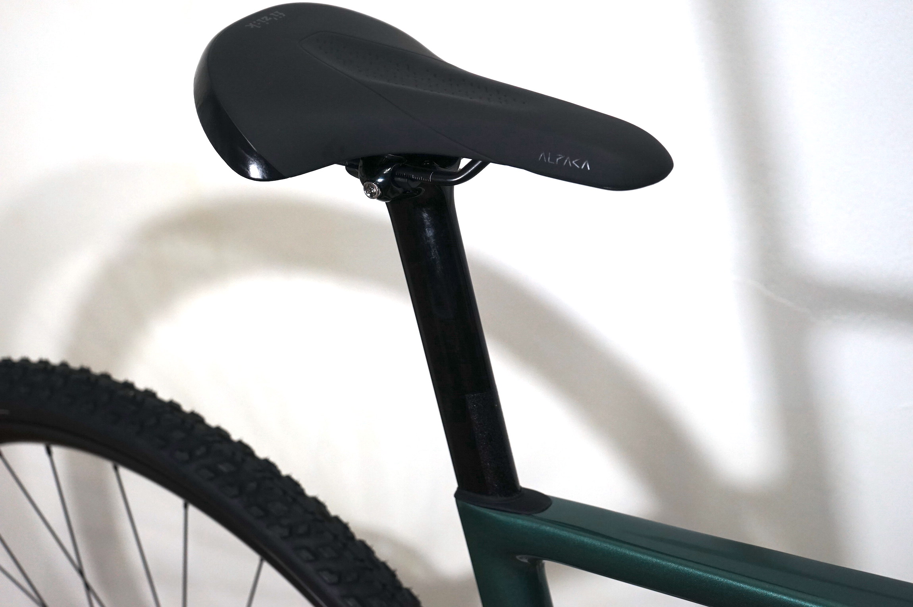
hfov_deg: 34.5
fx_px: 1470
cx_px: 456
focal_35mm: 58
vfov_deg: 23.3
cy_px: 304
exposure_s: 1/160
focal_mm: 58
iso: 1000
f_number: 5.6
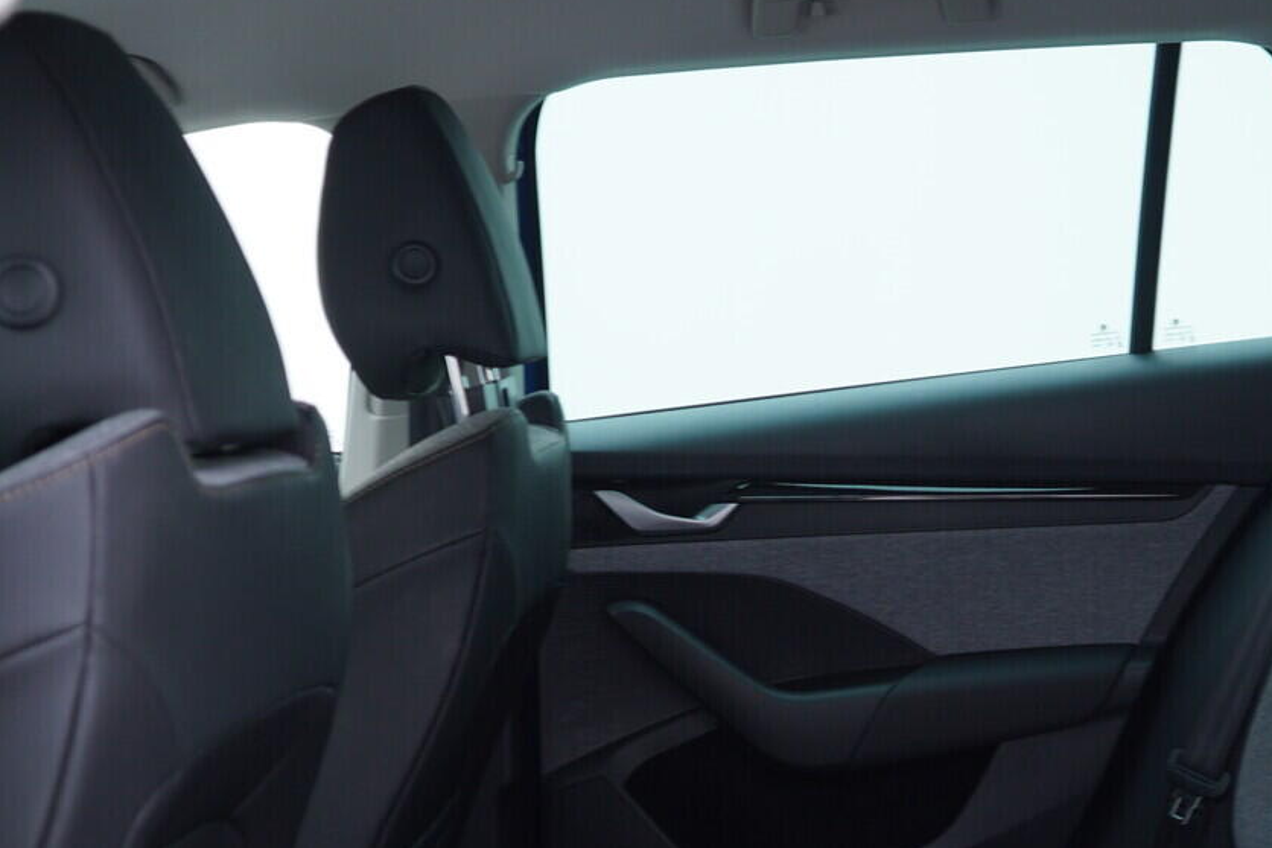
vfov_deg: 21.6
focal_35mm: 62
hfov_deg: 32.2
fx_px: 2190
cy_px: 697
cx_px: 826
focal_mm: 24
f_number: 2.8
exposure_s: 1/40
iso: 160
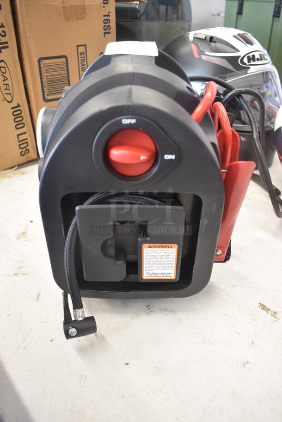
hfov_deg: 48.0
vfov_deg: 67.3
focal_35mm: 27
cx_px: 141
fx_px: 317
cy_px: 211
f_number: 4
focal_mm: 18
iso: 1250
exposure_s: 1/60
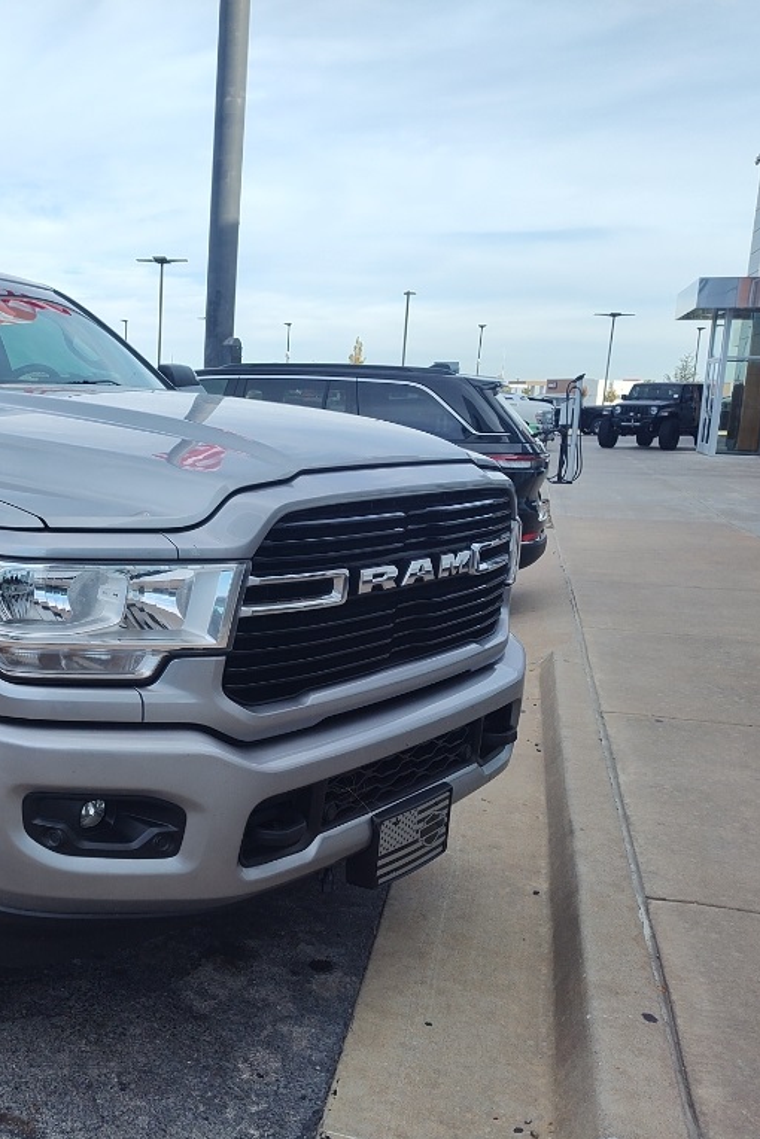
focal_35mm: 32
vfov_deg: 58.7
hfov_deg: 38.6
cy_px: 570
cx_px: 94
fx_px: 1013
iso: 100
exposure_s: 1/1512
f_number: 1.8
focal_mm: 5.56
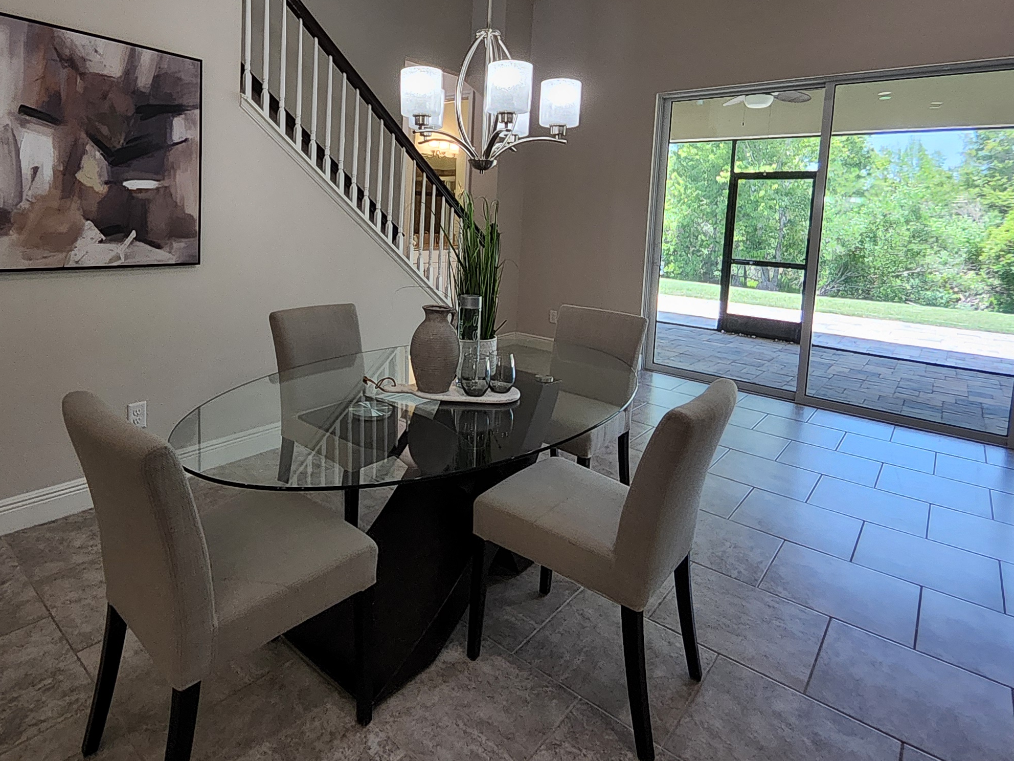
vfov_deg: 67.3
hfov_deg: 84.2
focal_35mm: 19
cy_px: 272
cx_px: 440
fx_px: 557
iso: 125
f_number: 2.2
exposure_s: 1/60
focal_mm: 1.13
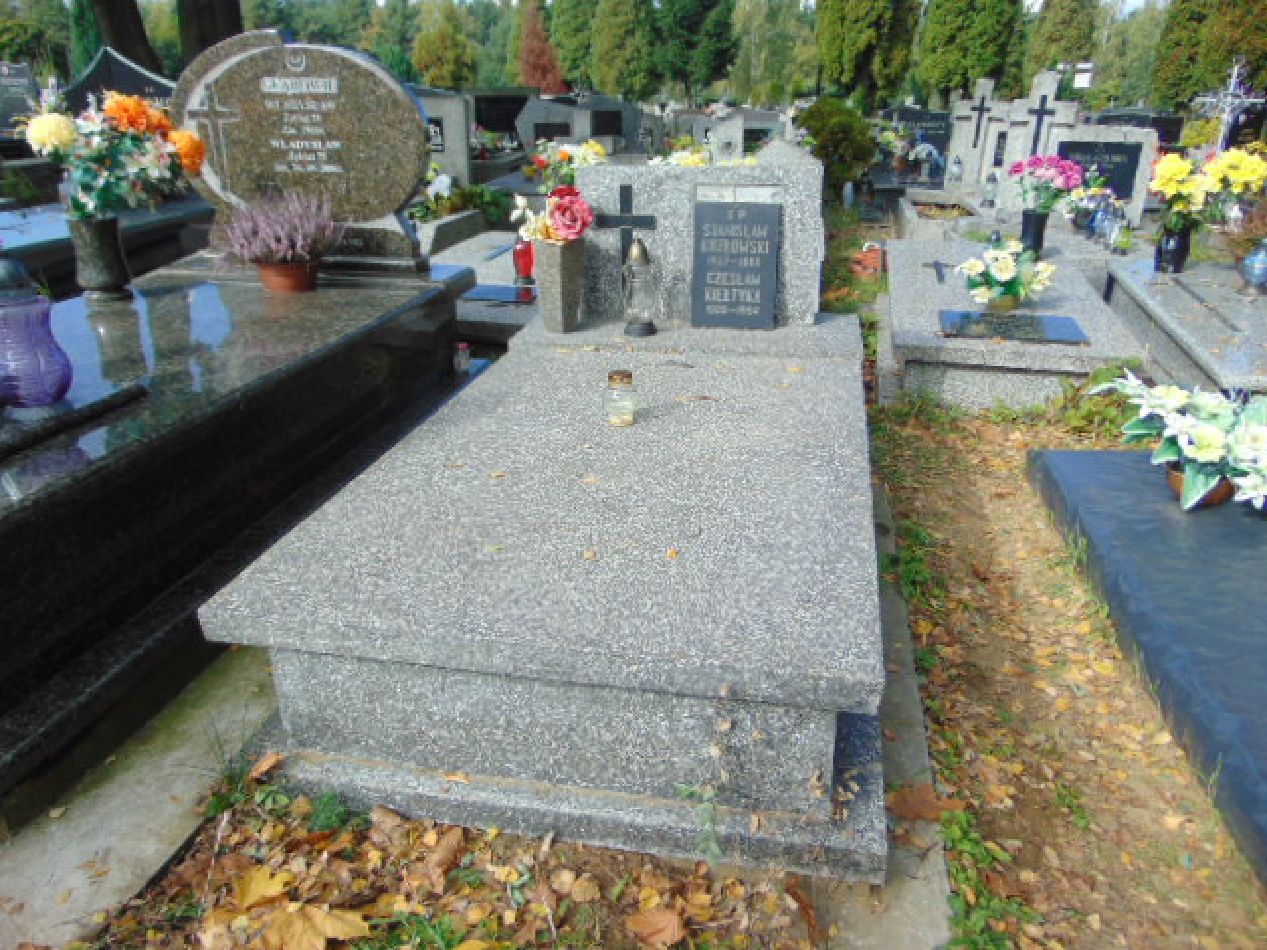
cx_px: 634
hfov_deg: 69.4
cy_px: 475
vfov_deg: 54.9
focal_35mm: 25
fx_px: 915
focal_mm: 4.5
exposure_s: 1/500
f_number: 3
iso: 80
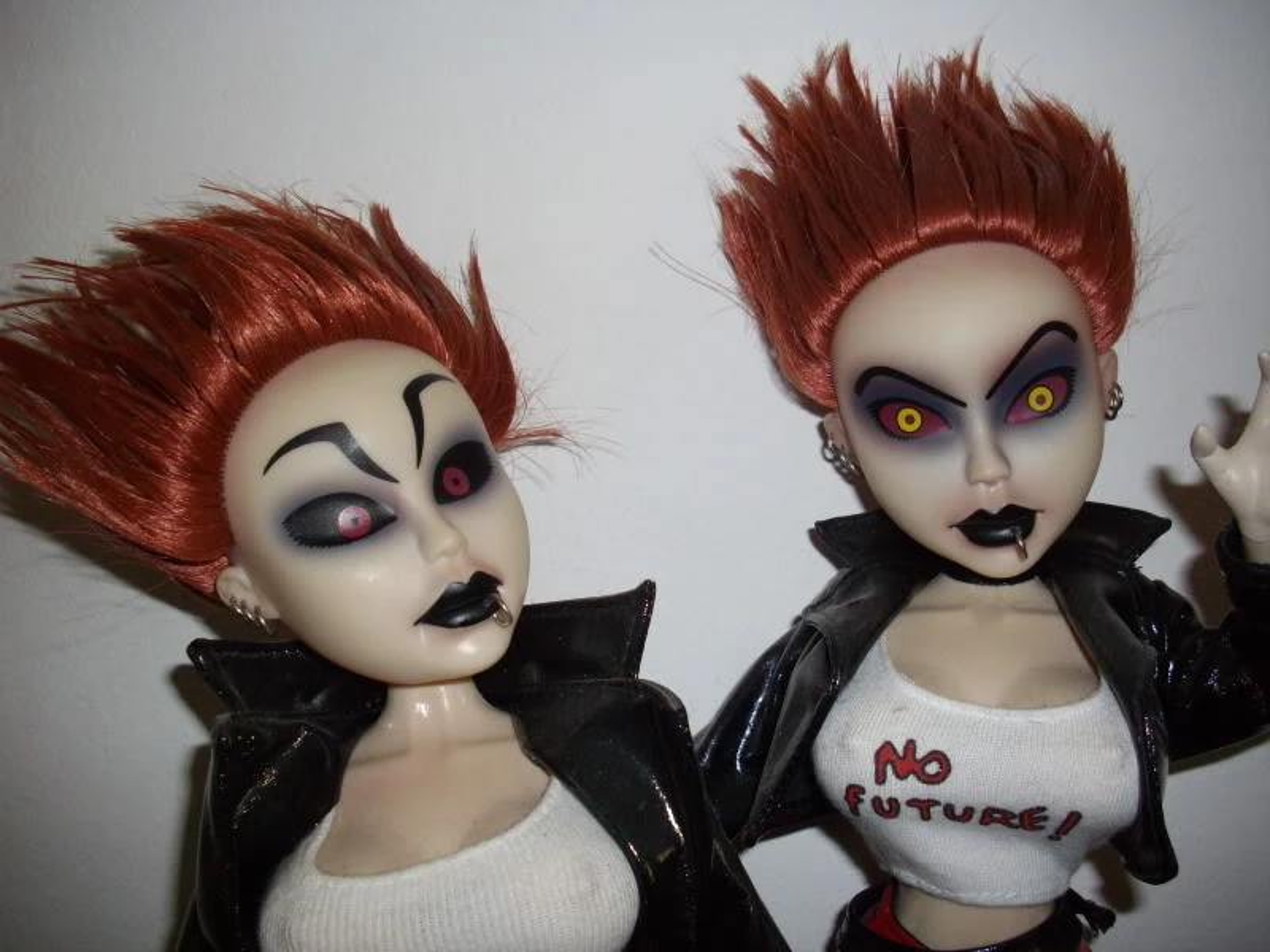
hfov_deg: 50.1
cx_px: 635
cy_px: 476
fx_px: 1357
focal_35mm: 37
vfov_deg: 38.7
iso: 160
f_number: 2.8
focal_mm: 6.2
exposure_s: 1/50
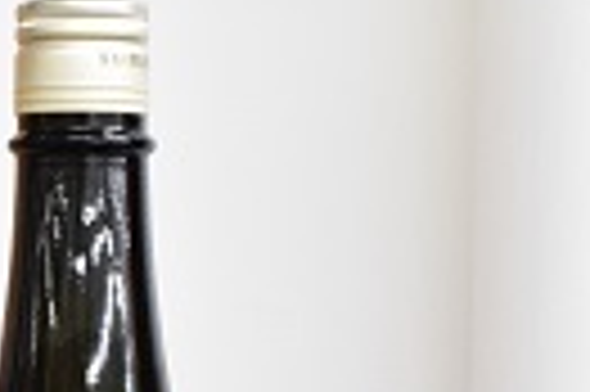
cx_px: -27
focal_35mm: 250
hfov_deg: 8.2
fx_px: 4092
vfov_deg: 5.4
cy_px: 766
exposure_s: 1/13
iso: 3200
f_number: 13
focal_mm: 34
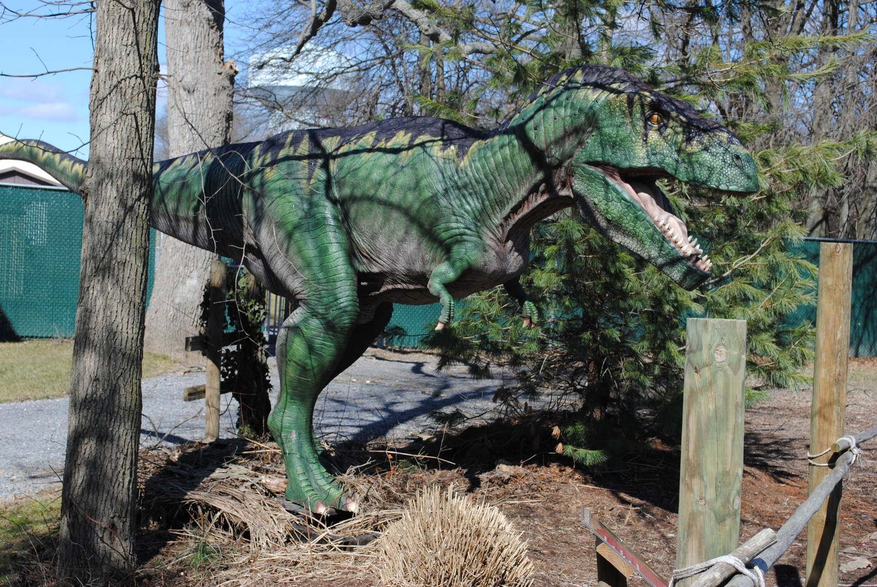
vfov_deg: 22.7
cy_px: 294
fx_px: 1463
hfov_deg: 33.4
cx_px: 438
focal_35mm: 60
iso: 100
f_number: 7.1
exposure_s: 1/250
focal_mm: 40
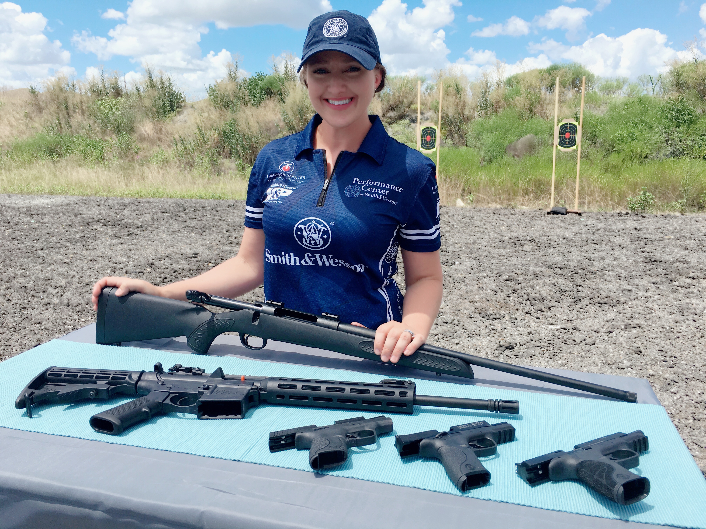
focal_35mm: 29
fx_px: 591
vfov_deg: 48.2
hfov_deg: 61.7
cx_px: 353
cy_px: 264
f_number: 2.2
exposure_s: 1/1282
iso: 25
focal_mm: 4.15
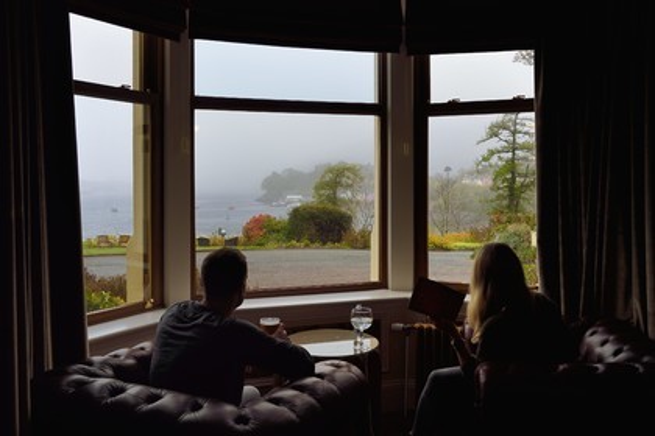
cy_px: 218
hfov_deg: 61.9
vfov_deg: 43.6
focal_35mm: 30
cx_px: 328
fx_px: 546
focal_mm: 30
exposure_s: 1/80
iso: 400
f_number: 9
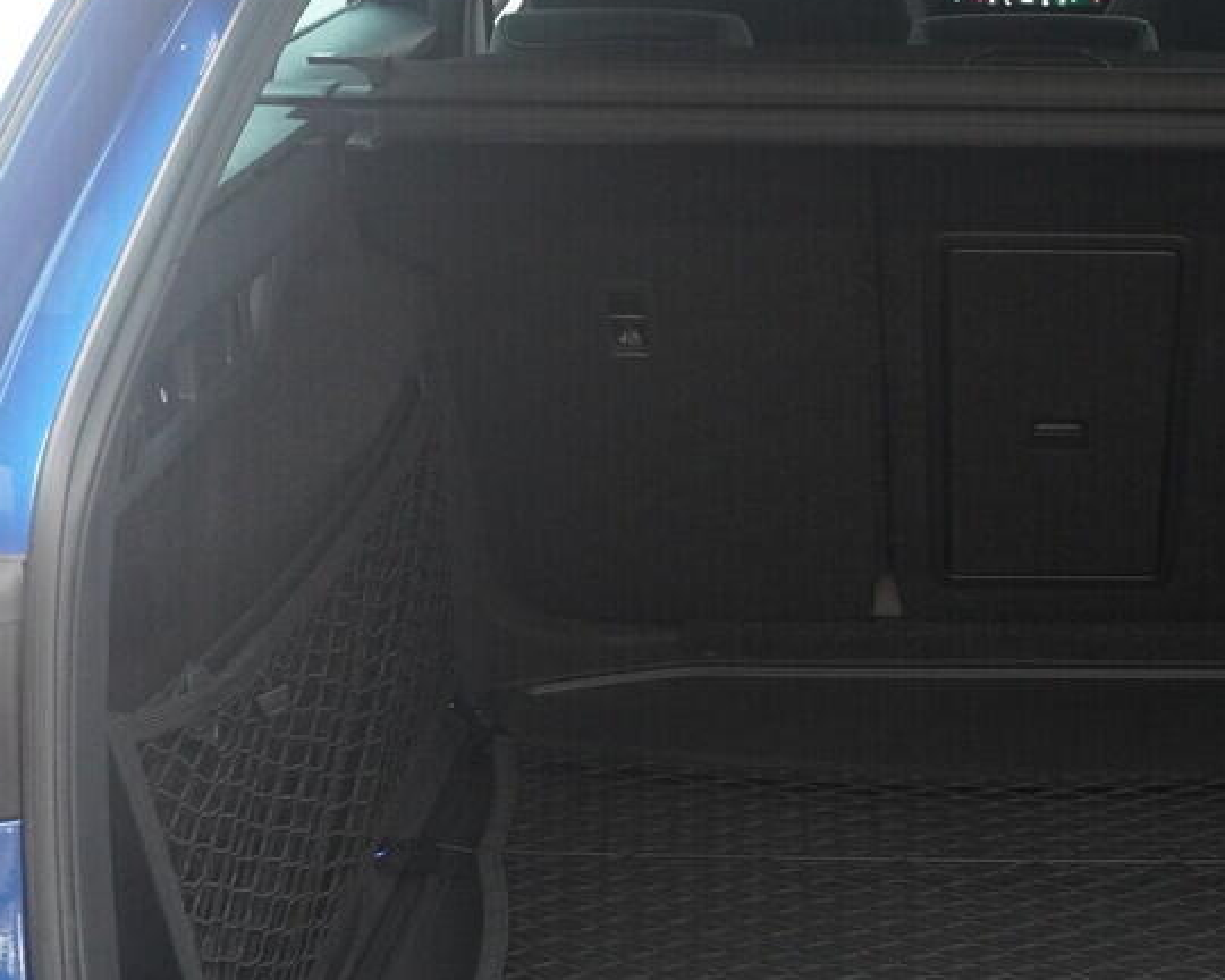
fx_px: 2320
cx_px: 1053
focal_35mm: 64
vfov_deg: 23.7
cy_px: 648
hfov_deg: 28.7
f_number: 5.6
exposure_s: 1/160
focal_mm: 24
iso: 4000
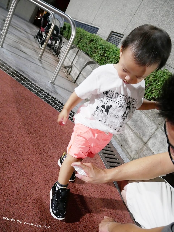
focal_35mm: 24
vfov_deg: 71.6
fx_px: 161
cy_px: 116
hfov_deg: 56.8
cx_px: 87
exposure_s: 1/20
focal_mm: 12
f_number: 3.5
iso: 3200
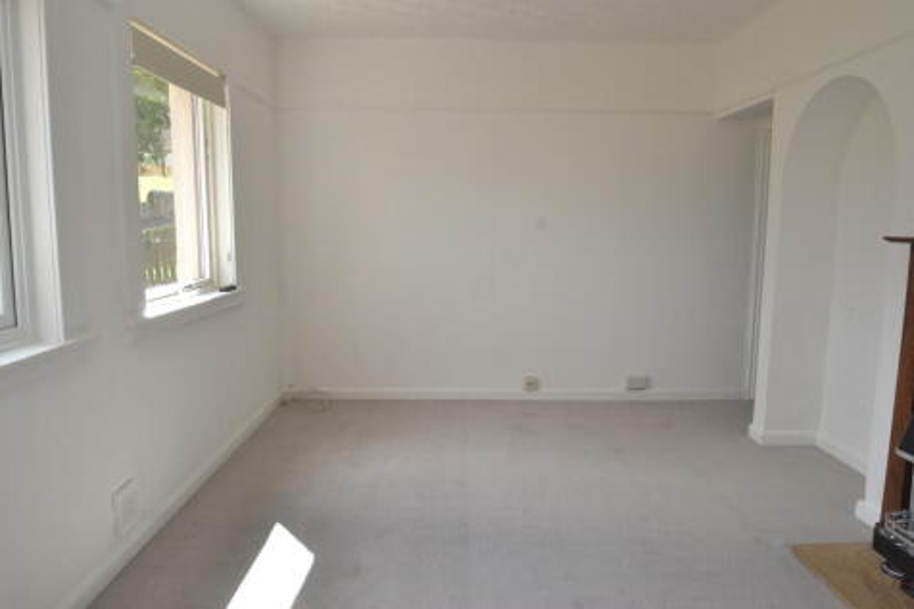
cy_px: 304
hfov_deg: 70.5
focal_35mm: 26
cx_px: 457
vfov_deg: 50.4
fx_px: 647
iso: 400
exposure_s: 1/80
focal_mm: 17
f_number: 8
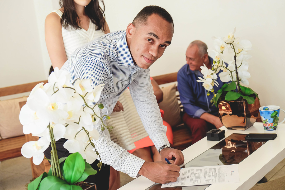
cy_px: 95
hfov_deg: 31.4
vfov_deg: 21.2
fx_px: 507
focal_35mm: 64
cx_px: 142
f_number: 4
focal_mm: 42.5
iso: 500
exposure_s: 1/160
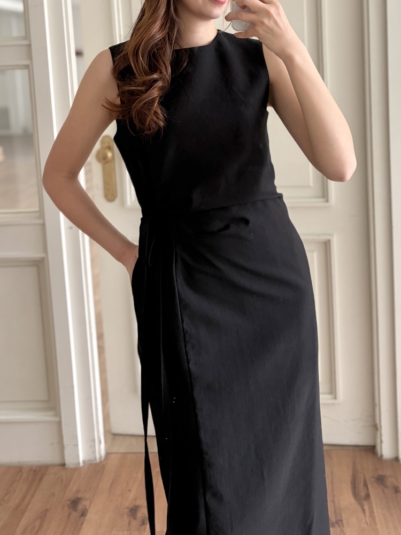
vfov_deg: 67.3
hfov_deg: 53.1
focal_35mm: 26
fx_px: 402
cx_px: 200
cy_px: 268
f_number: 1.6
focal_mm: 5.96
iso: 125
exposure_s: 1/72
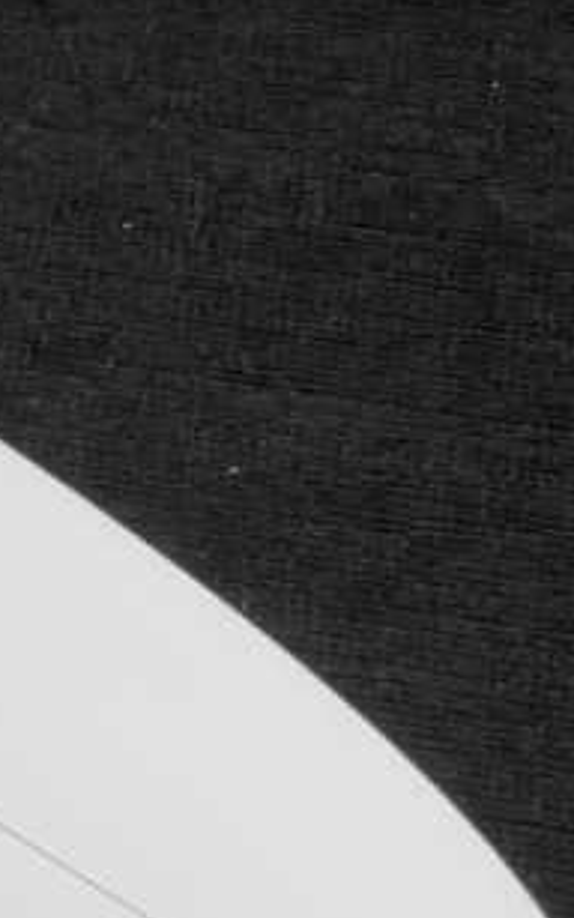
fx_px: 4703
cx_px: -520
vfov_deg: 11.1
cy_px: 483
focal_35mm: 188
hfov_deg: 6.8
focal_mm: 7.5
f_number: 2.2
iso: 160
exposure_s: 1/50
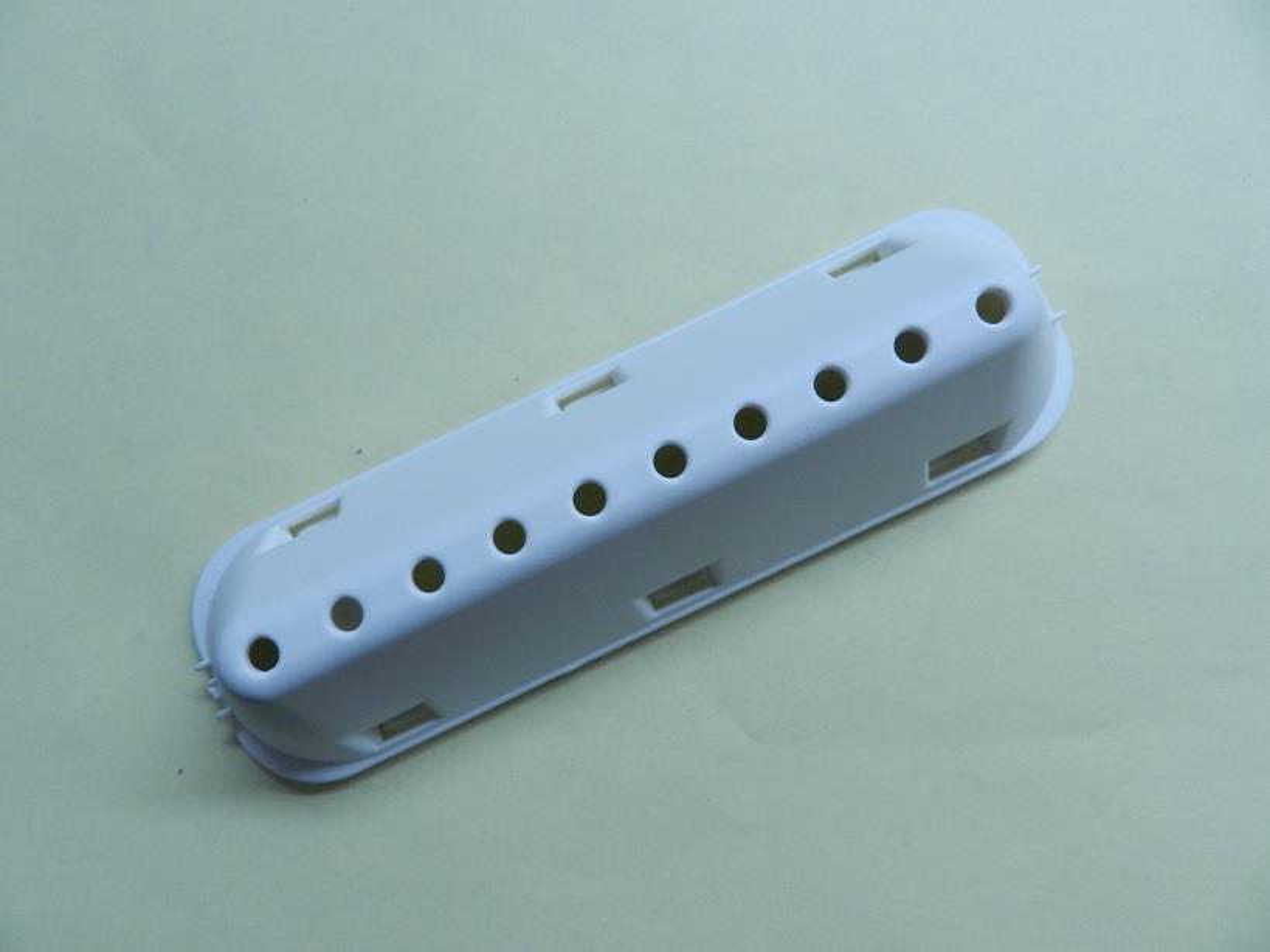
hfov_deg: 73.9
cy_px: 476
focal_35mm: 23
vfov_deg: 58.9
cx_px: 635
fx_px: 844
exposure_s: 1/30
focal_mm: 4
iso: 200
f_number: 3.5
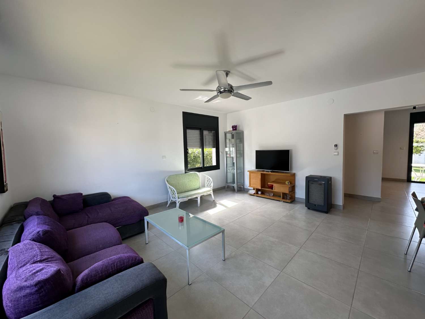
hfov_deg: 102.1
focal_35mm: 14
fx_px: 172
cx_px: 212
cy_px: 160
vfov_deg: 85.7
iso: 40
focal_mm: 2.22
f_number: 2.2
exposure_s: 1/99
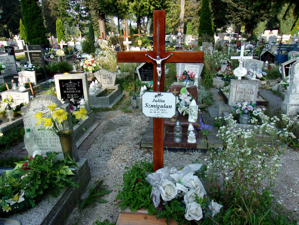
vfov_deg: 51.4
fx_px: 233
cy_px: 112
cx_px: 150
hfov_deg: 65.3
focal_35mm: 27
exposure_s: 1/400
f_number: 3
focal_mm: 4.9
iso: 80
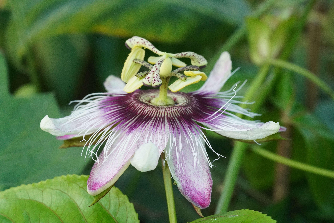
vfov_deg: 10.2
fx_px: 1252
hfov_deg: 15.2
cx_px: 167
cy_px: 112
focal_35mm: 135
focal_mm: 90
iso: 3200
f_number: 9
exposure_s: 1/160
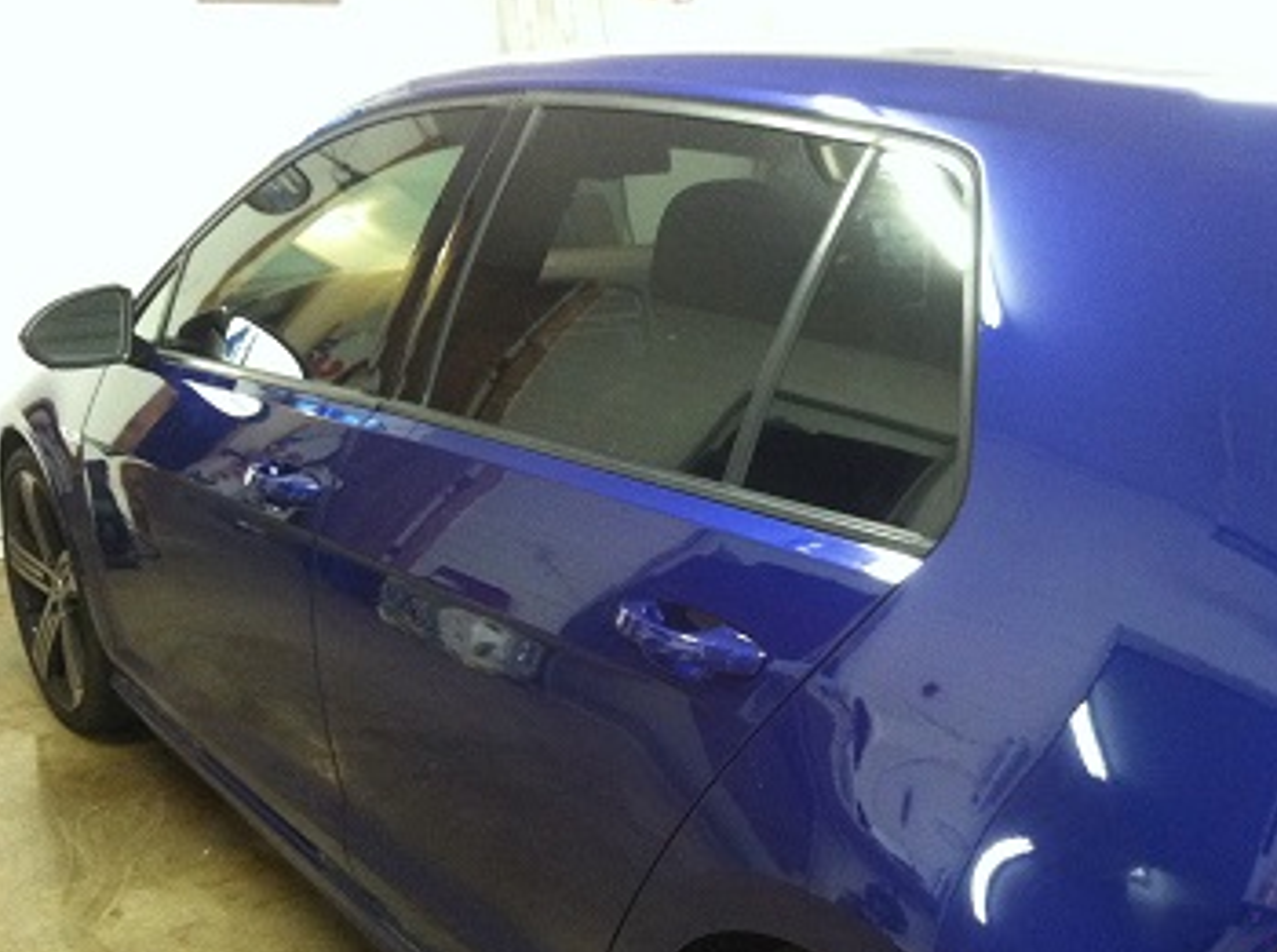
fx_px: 1693
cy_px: 480
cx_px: 795
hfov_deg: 41.0
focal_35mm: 46
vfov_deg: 31.4
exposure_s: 1/15
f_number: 2.8
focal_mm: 3.85
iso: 400
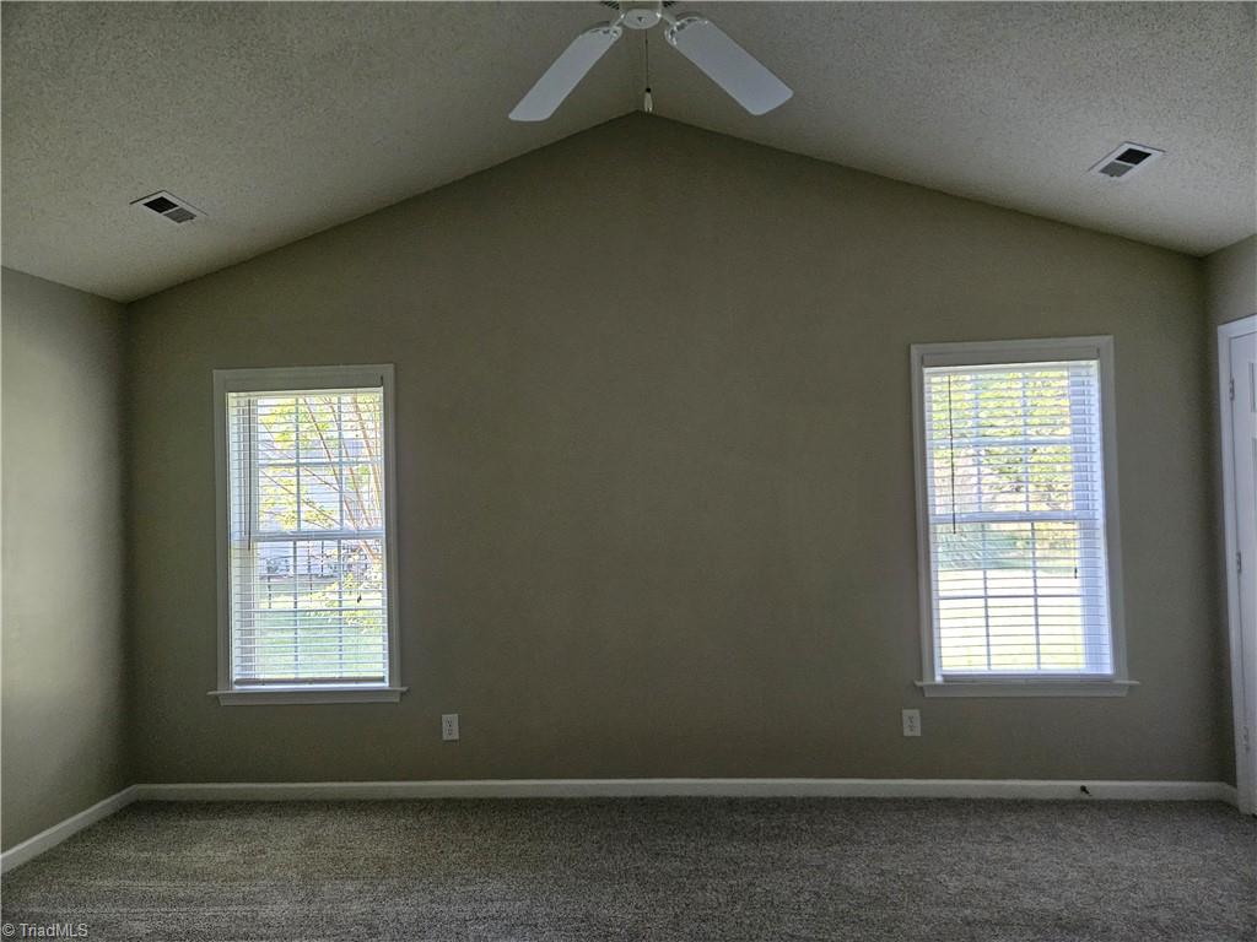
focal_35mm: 23
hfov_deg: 73.9
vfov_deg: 58.9
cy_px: 471
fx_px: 835
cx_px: 628
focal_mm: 5.4
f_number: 1.8
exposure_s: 1/240
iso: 1000
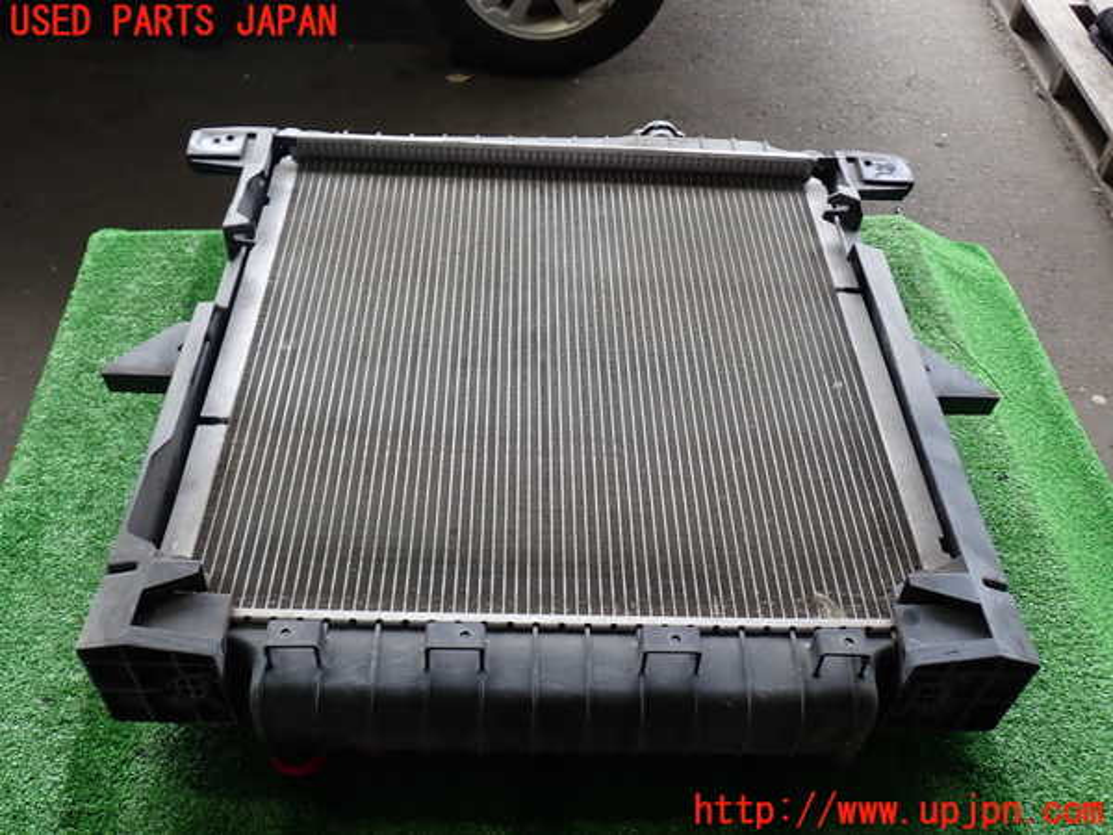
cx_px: 556
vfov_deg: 44.2
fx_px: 1029
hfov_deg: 56.8
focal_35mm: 32
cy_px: 418
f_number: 2.4
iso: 125
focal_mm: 5.79
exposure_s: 1/60
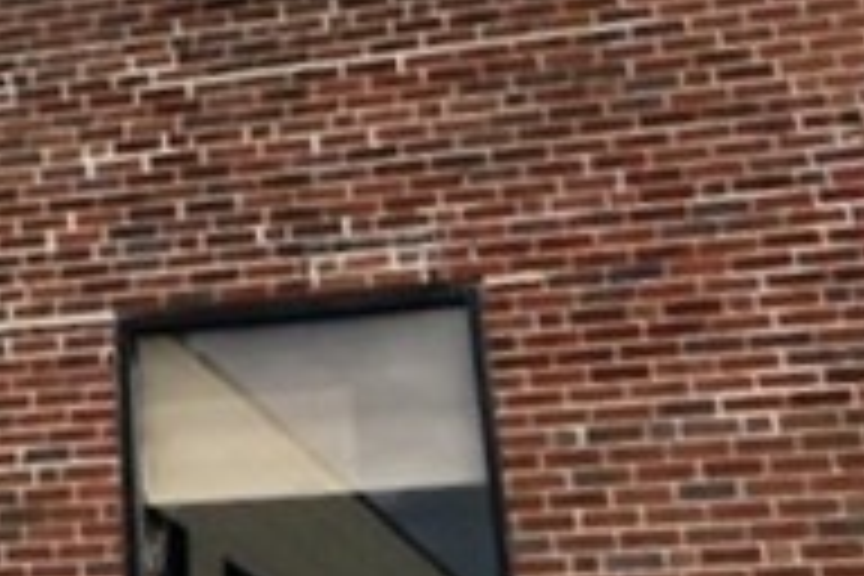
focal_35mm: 96
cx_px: -252
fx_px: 2304
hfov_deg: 19.6
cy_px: -493
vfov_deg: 12.8
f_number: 8
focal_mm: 12
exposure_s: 1/500
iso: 180
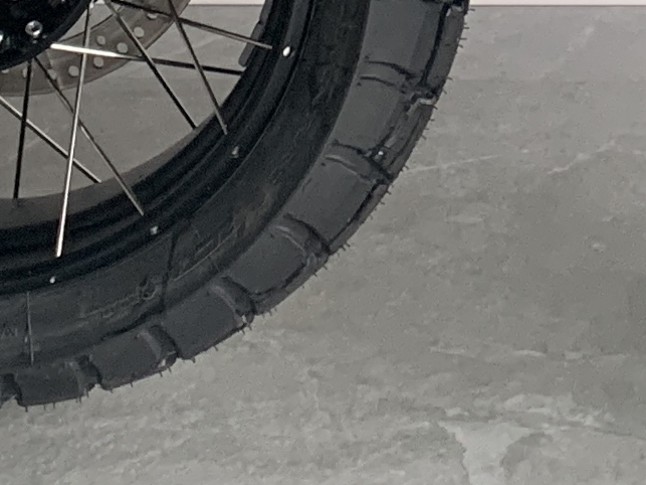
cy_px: -764
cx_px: 1018
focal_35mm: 163
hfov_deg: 11.5
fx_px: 3041
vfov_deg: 8.2
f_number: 1.8
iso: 100
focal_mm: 4.25
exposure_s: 1/60
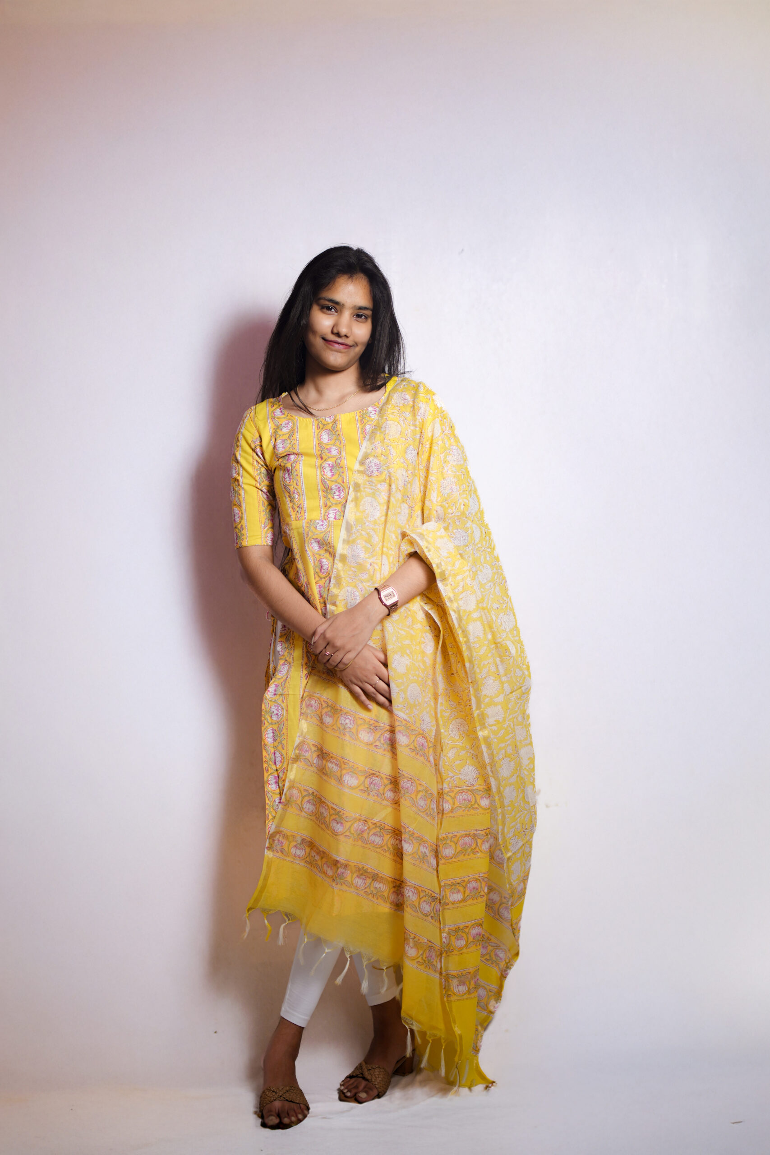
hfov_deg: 27.0
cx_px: 385
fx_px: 1604
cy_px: 578
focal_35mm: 50
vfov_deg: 39.6
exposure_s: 1/125
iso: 125
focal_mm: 50
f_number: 1.8
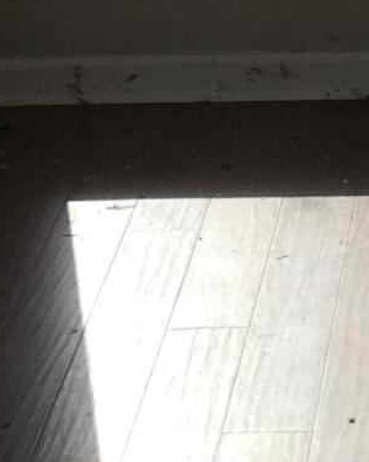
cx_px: 514
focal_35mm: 151
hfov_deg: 10.0
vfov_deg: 11.9
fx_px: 2061
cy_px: -324
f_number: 2.2
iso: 25
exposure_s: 1/1637
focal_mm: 4.15
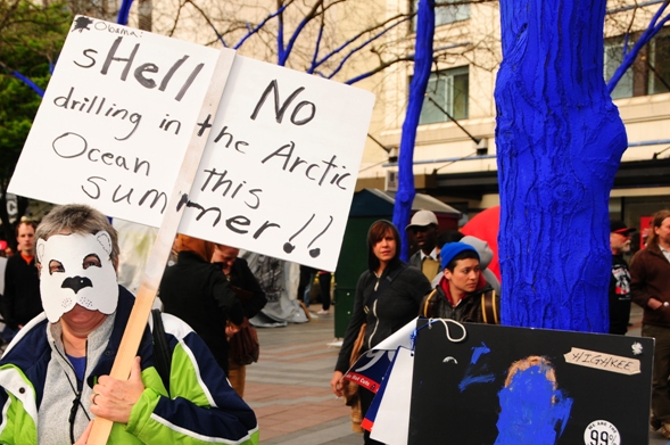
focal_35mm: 53
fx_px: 985
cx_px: 265
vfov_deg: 25.4
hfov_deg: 37.4
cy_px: 244
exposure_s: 1/250
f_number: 5
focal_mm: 26
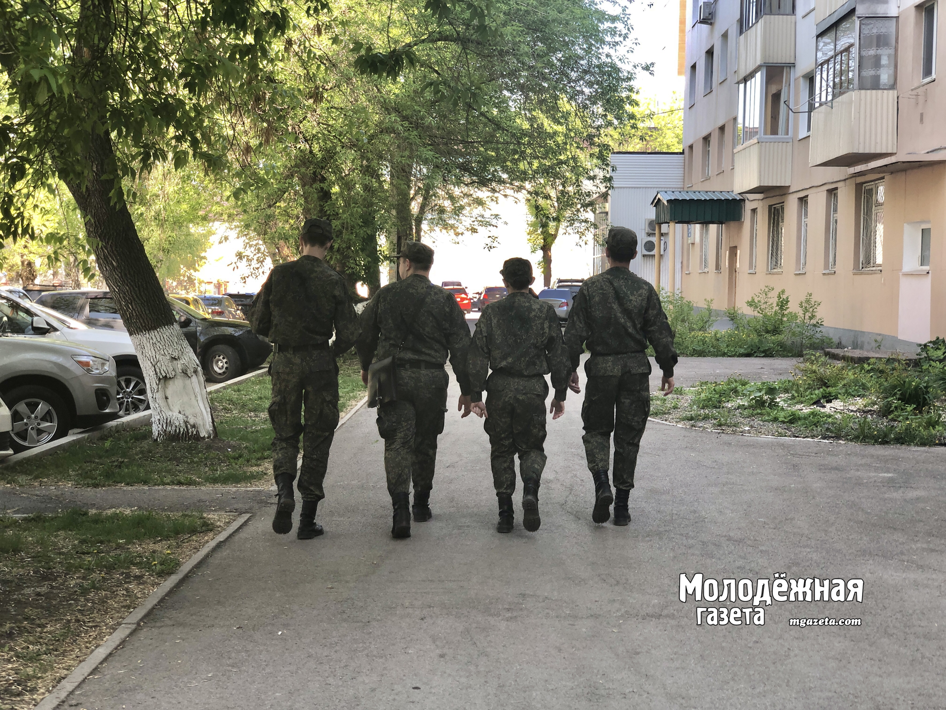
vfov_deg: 28.0
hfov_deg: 36.8
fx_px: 1421
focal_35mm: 52
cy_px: 355
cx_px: 473
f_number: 2.4
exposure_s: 1/120
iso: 20
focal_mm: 6
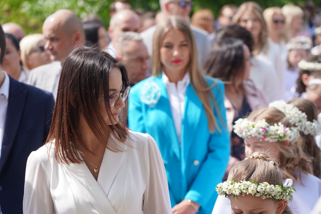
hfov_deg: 19.5
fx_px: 936
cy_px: 107
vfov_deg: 13.0
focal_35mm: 105
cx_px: 160
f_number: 4.5
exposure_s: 1/400
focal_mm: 105
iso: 100
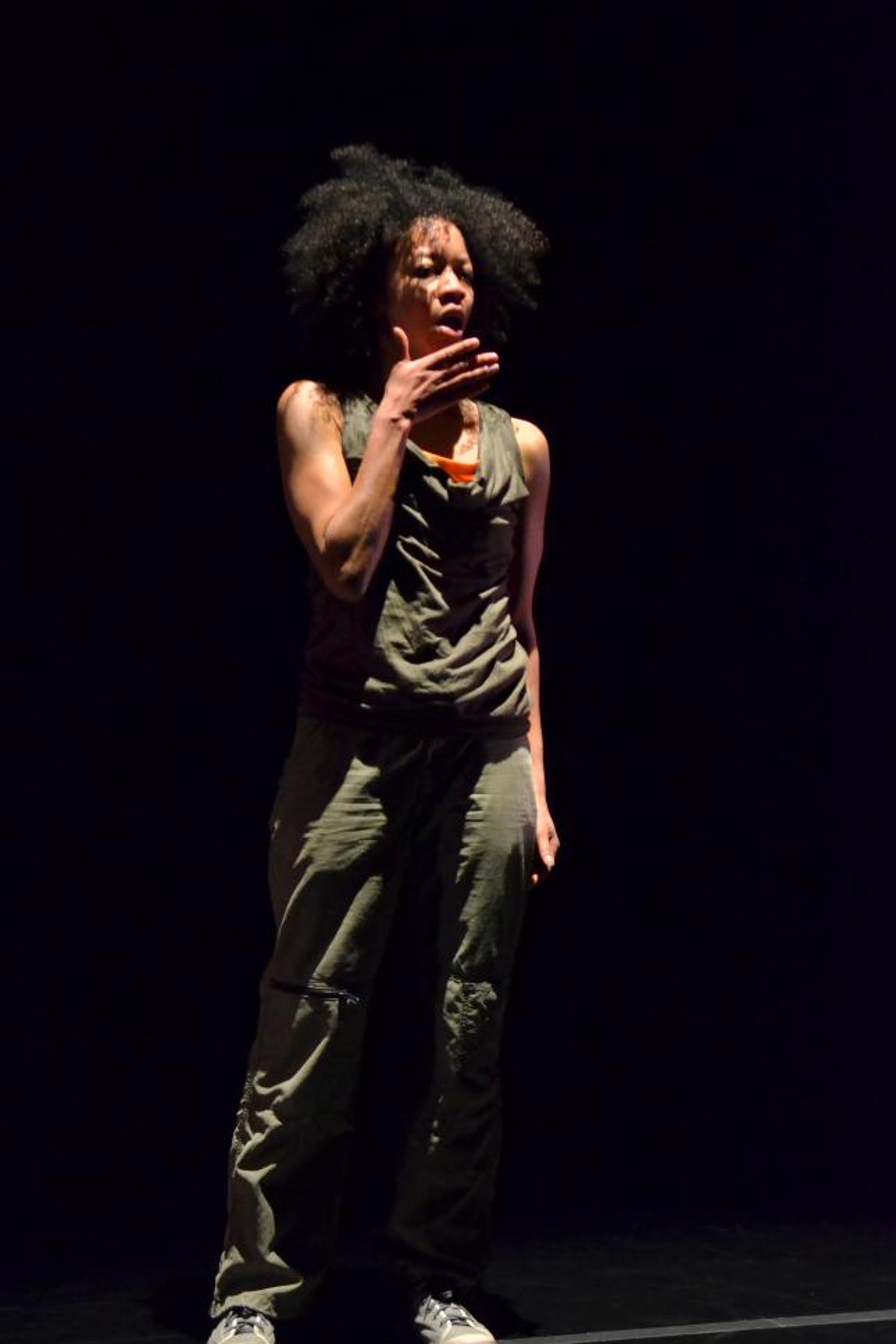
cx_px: 442
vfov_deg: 27.5
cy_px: 685
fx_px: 2746
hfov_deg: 18.5
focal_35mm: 74
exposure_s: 1/320
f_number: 2.8
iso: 2500
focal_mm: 45
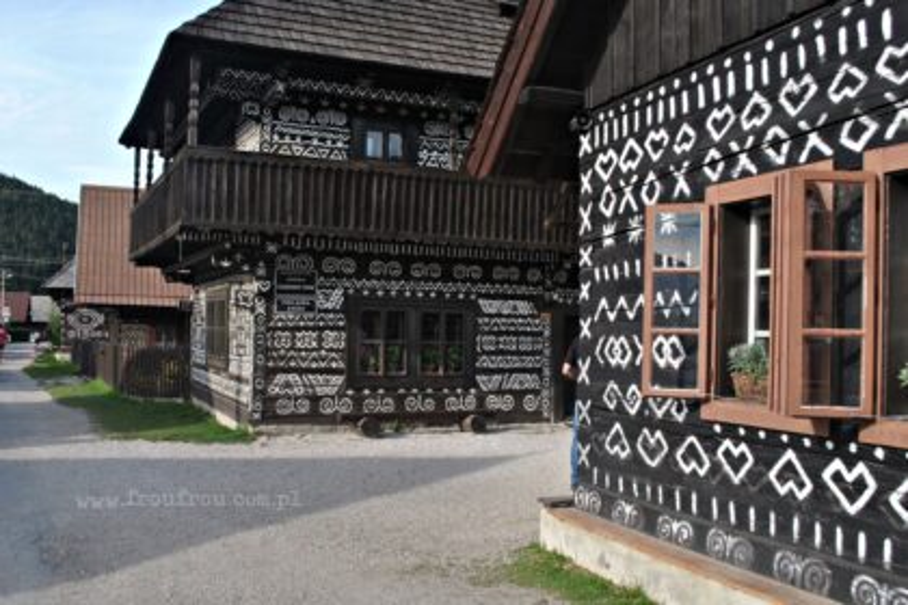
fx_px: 908
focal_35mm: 36
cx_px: 454
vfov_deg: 36.9
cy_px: 302
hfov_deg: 53.1
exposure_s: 1/200
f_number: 6.3
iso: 100
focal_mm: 24
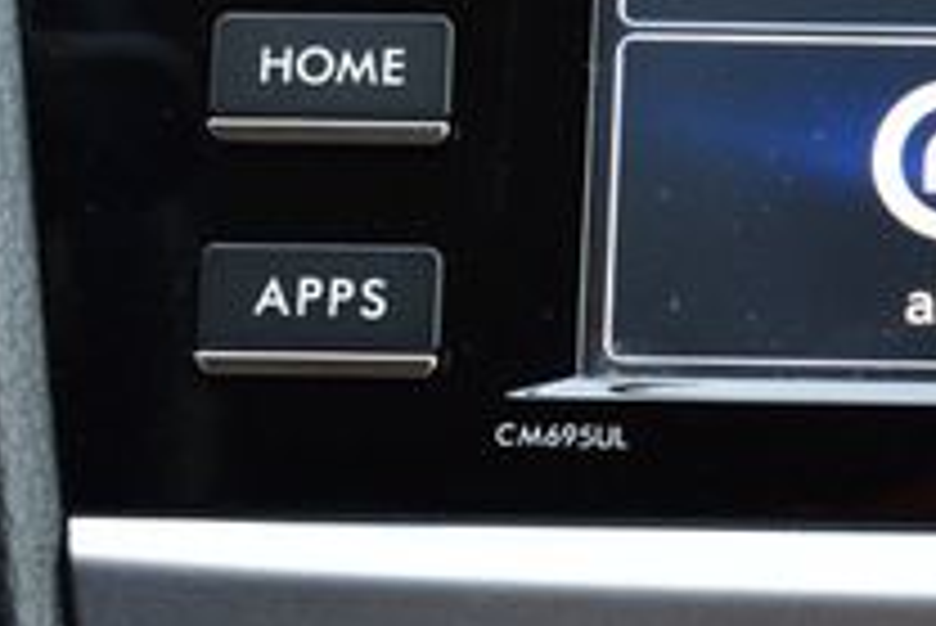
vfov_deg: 8.7
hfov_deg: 12.6
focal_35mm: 157
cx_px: 1238
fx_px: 4085
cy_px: 126
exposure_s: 1/25
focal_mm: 34
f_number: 6.3
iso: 400
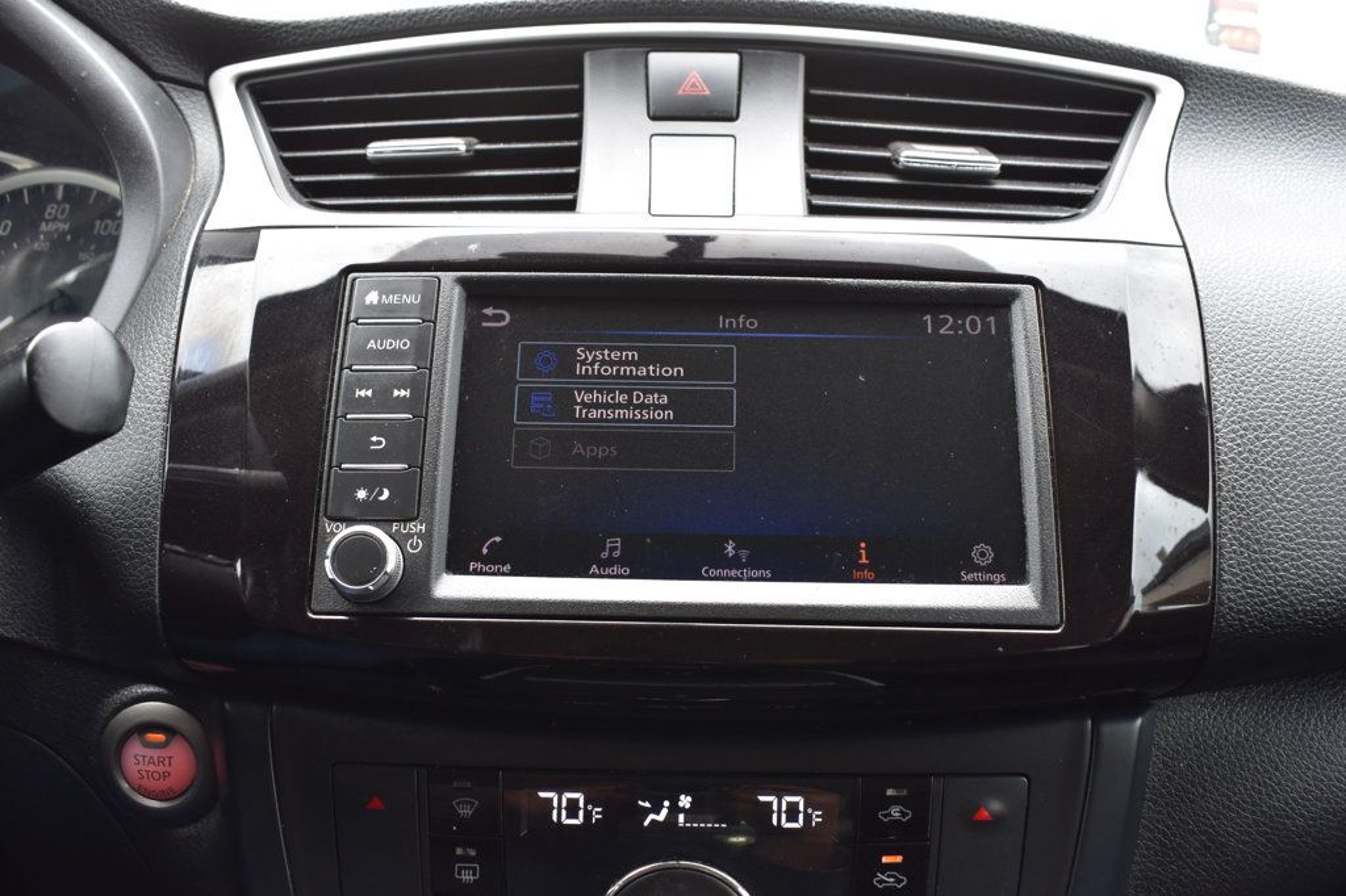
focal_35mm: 33
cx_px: 673
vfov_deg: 39.9
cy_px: 448
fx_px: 1233
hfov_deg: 57.2
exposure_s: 1/40
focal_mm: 22
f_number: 7.1
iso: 400
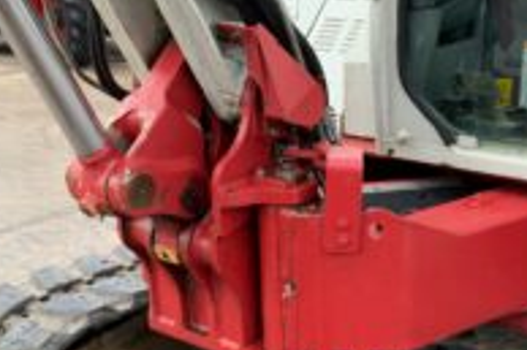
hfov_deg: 35.3
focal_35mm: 56
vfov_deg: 23.9
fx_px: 819
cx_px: 359
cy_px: 255
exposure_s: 1/122
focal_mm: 3
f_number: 1.8
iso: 32
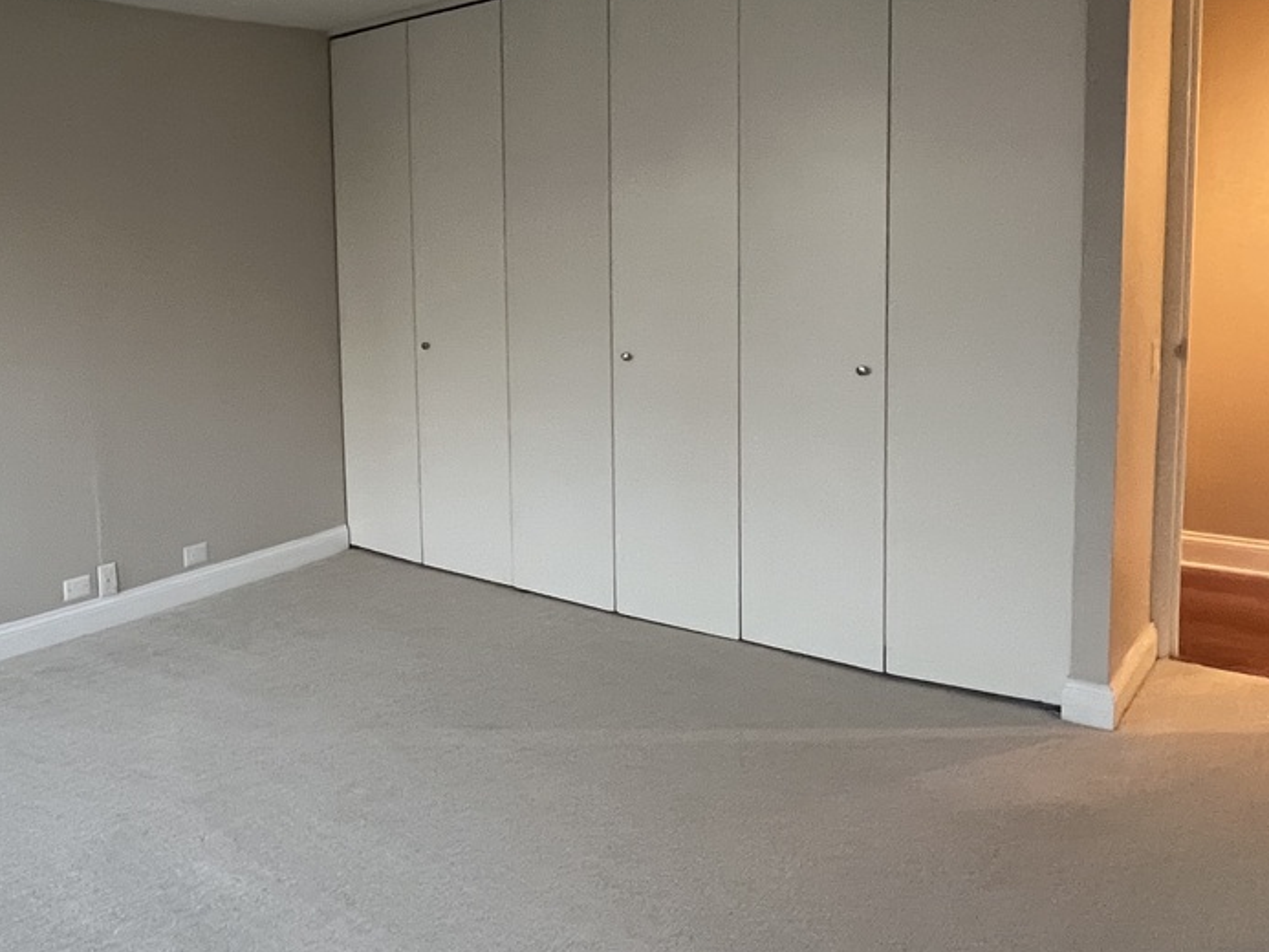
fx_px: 990
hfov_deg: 57.7
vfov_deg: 50.7
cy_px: 346
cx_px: 168
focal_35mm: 27
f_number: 1.8
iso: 500
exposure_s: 1/60
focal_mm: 1.57
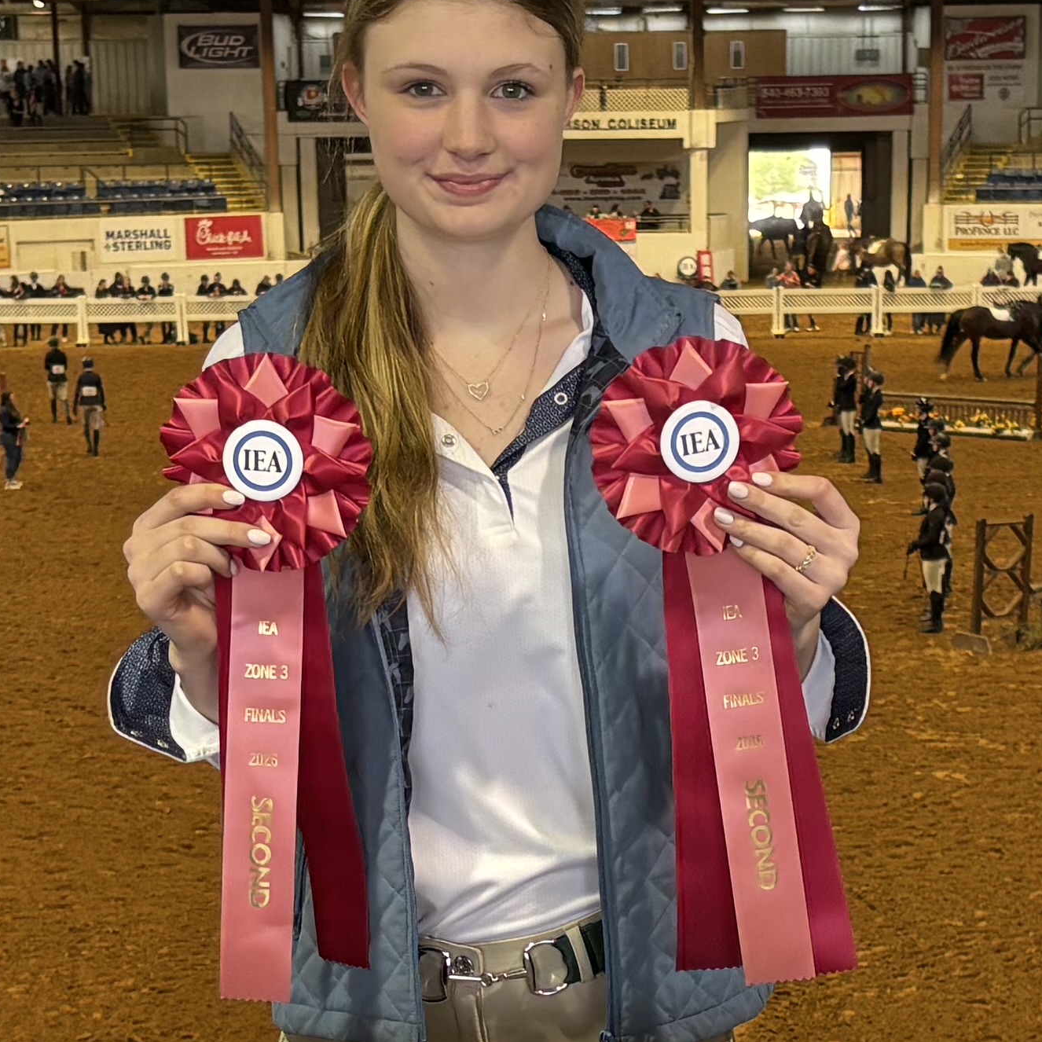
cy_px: 899
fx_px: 3372
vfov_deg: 17.4
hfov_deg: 17.5
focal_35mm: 99
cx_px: 667
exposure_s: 1/120
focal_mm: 5.96
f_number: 1.6
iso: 125
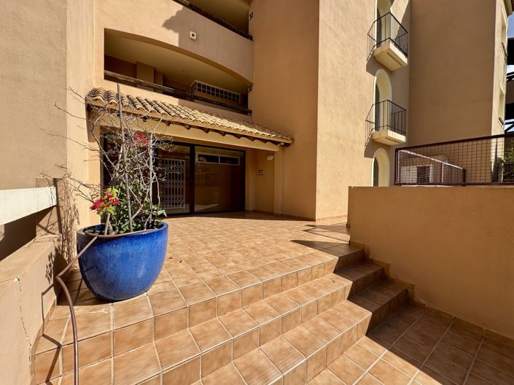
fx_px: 208
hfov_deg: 102.1
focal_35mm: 14
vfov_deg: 85.6
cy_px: 192
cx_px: 257
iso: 50
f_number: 2.2
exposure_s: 1/1748
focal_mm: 2.22
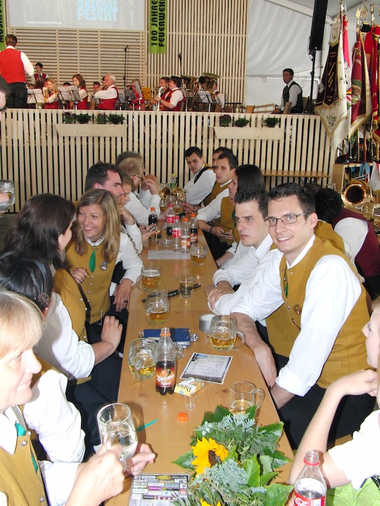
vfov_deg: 51.4
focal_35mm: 36
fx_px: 527
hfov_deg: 39.7
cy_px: 253
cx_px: 190
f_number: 2.7
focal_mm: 7.3
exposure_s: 1/60
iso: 400
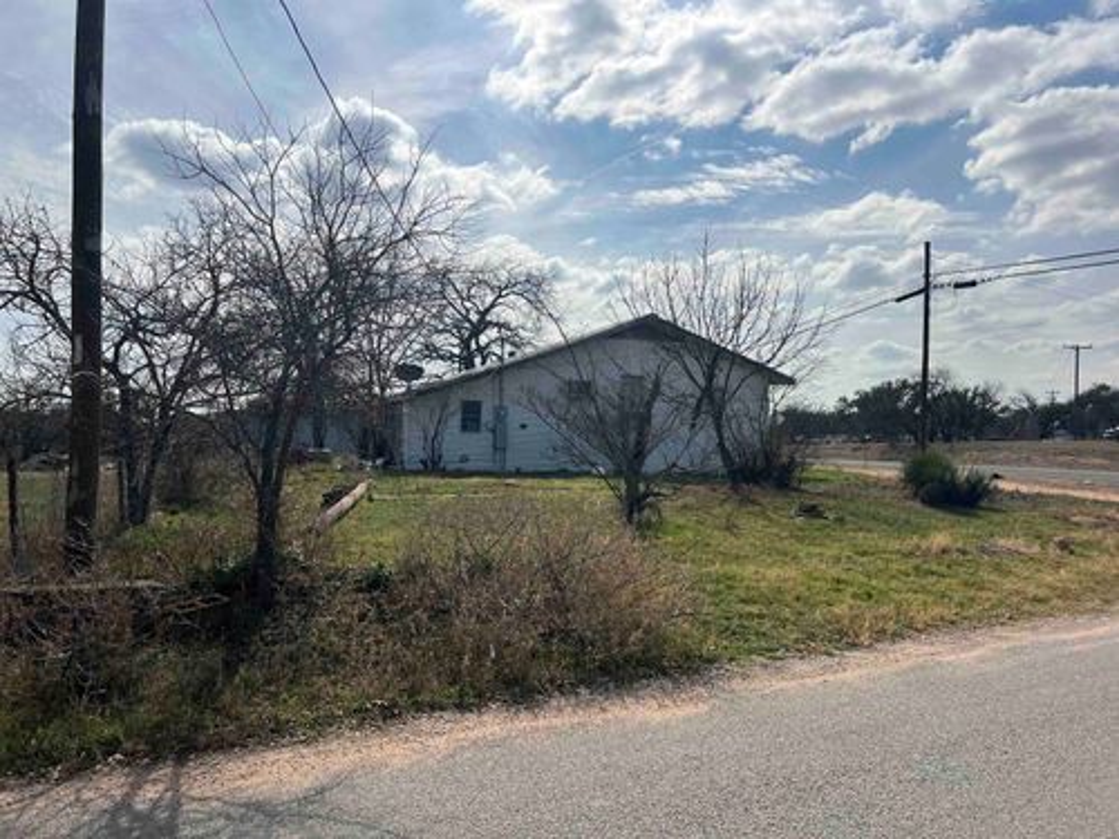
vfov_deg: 53.1
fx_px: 840
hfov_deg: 67.3
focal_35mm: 26
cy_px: 420
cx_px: 560
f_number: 1.5
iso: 50
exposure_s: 1/14286
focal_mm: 5.7
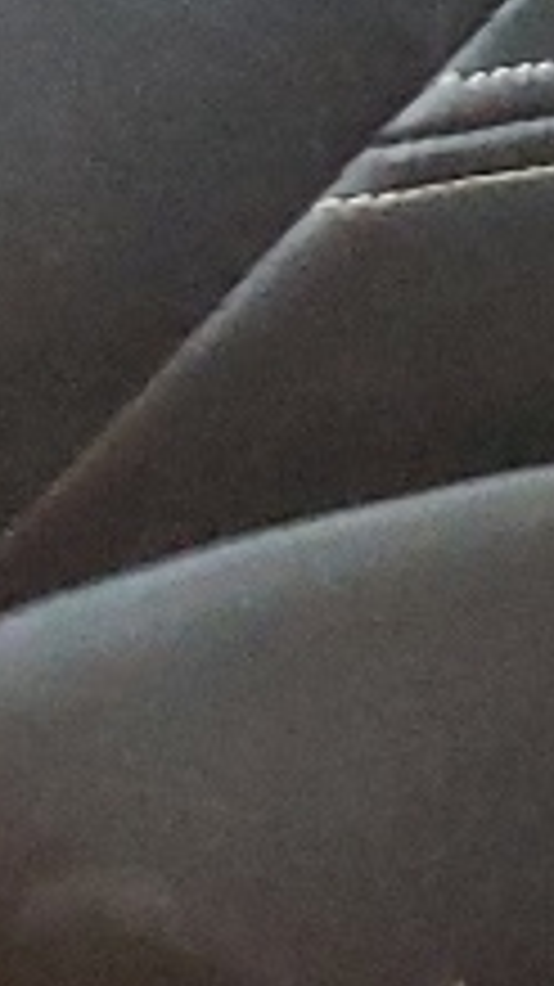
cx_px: 1923
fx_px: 5412
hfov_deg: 5.4
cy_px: -1679
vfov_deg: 9.0
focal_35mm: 207
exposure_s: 1/60.2
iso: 285
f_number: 1.5
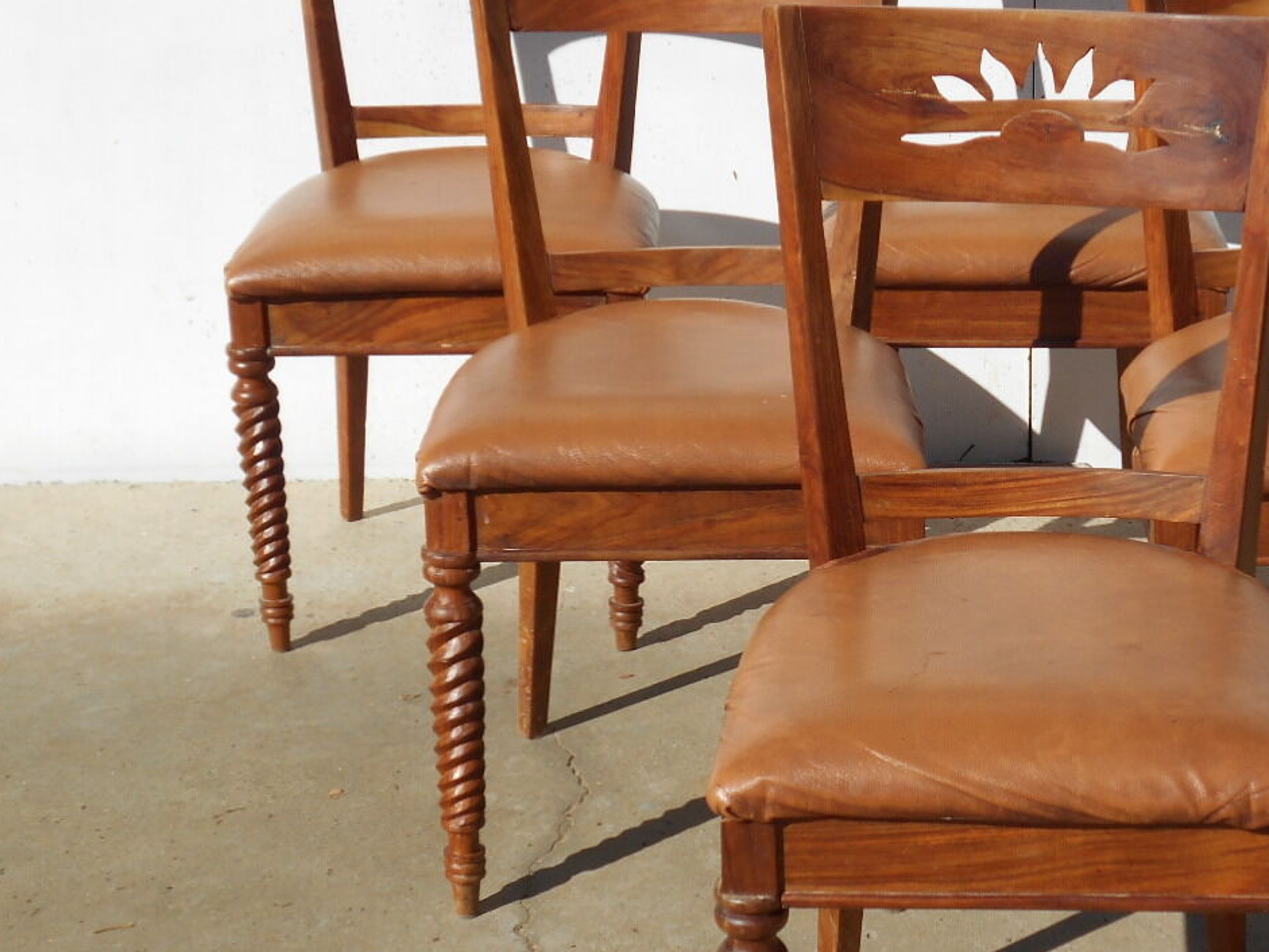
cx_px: 953
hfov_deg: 22.8
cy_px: 543
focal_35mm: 85
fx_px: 3116
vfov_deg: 17.4
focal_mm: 8.8
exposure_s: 1/640
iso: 80
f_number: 4.5
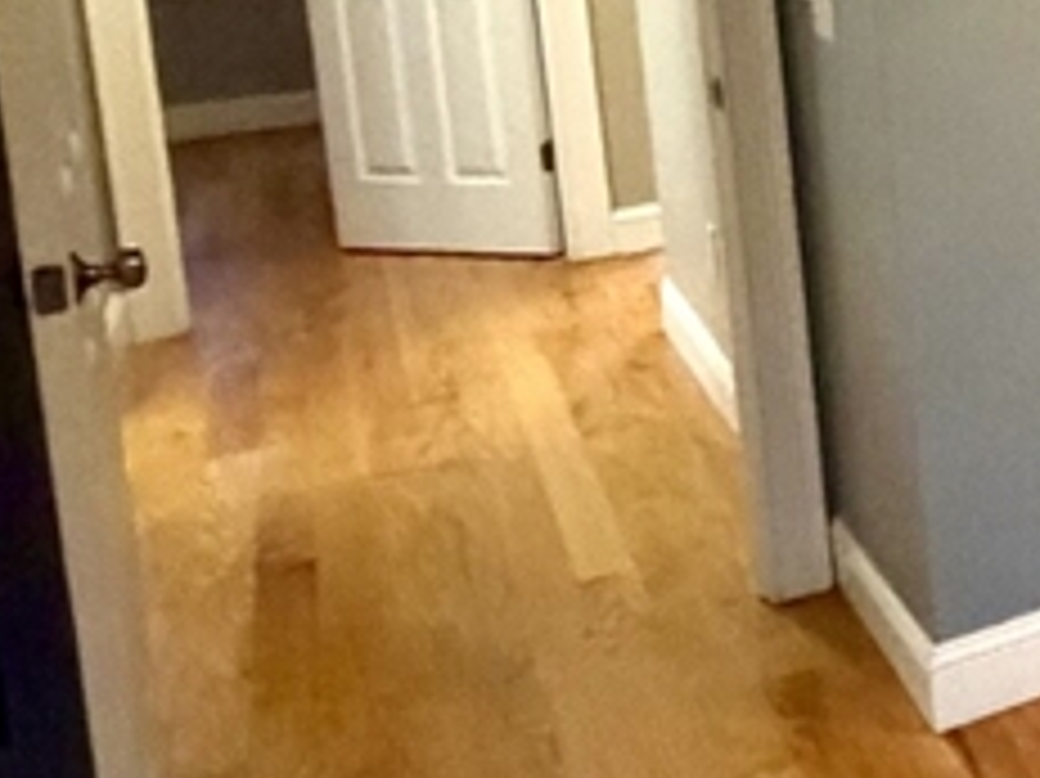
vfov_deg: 22.1
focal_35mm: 62
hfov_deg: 18.0
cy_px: -117
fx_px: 1862
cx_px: 2184
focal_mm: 2.22
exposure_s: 1/60
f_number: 2.2
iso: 800
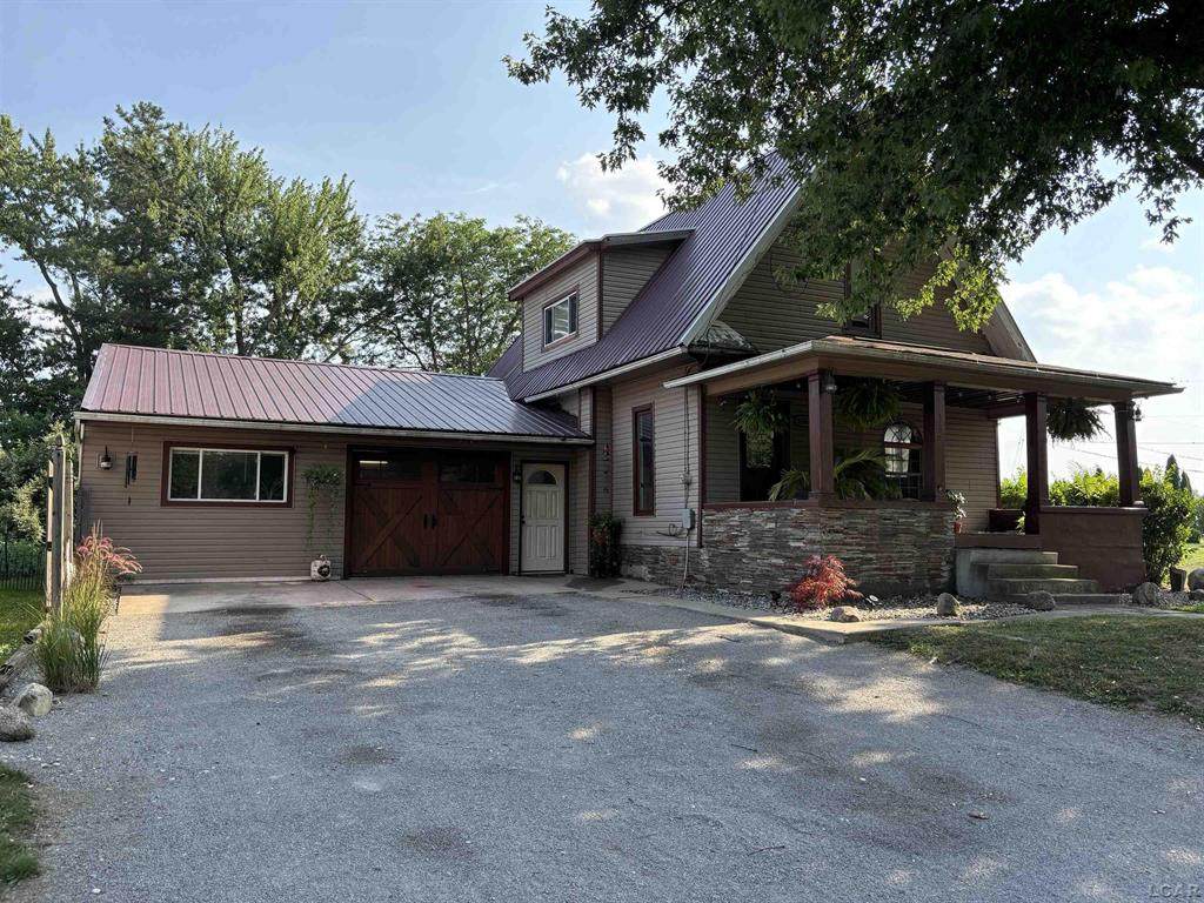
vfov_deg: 53.1
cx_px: 602
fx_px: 904
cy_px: 452
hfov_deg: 67.3
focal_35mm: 26
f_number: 1.6
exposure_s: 1/844
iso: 50
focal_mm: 5.96
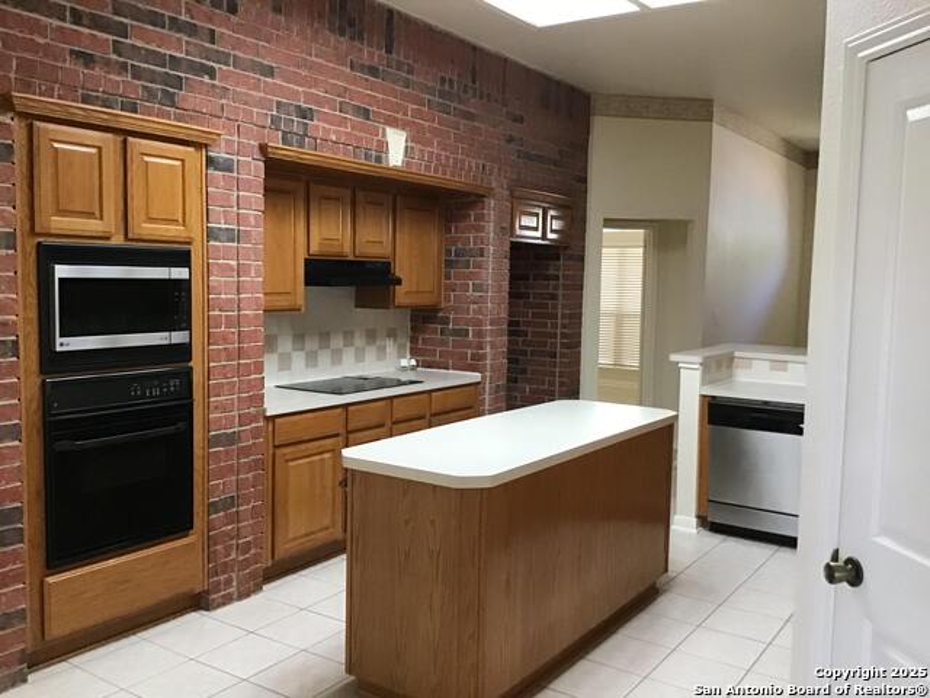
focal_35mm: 31
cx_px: 465
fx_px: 833
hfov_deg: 58.4
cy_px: 349
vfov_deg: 45.4
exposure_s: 1/30
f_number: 2.4
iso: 200
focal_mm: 3.3
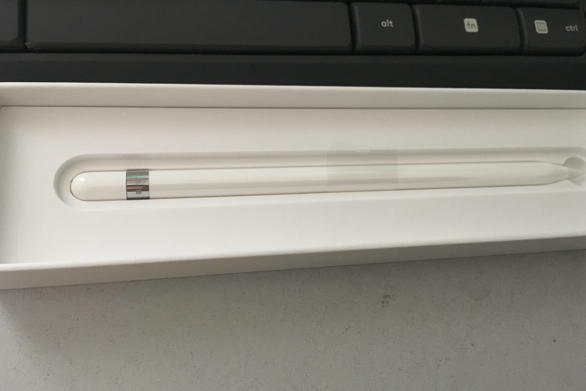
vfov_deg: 42.3
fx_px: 505
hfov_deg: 60.3
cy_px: 181
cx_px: 300
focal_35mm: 31
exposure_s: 1/25
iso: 200
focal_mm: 4.15
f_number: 2.2
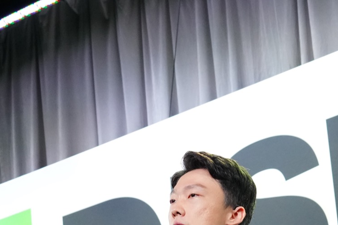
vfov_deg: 8.0
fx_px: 1567
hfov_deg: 12.2
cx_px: 56
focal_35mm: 167
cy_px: 360
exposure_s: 1/250
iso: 3200
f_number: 6.3
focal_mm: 50
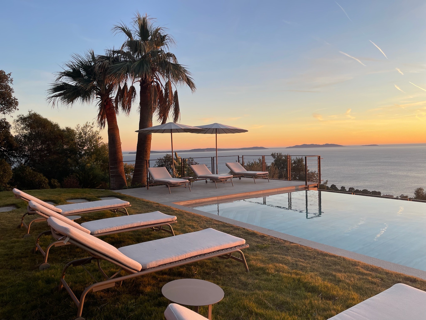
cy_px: 160
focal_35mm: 26
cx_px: 213
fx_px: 320
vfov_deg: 53.1
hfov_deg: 67.3
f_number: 1.6
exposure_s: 1/243
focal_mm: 5.1
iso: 40
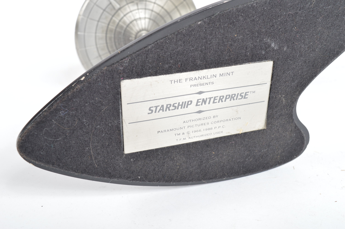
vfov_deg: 29.8
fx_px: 431
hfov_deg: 43.6
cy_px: 114
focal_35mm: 45
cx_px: 172
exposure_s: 1/160
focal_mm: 30
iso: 200
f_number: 10
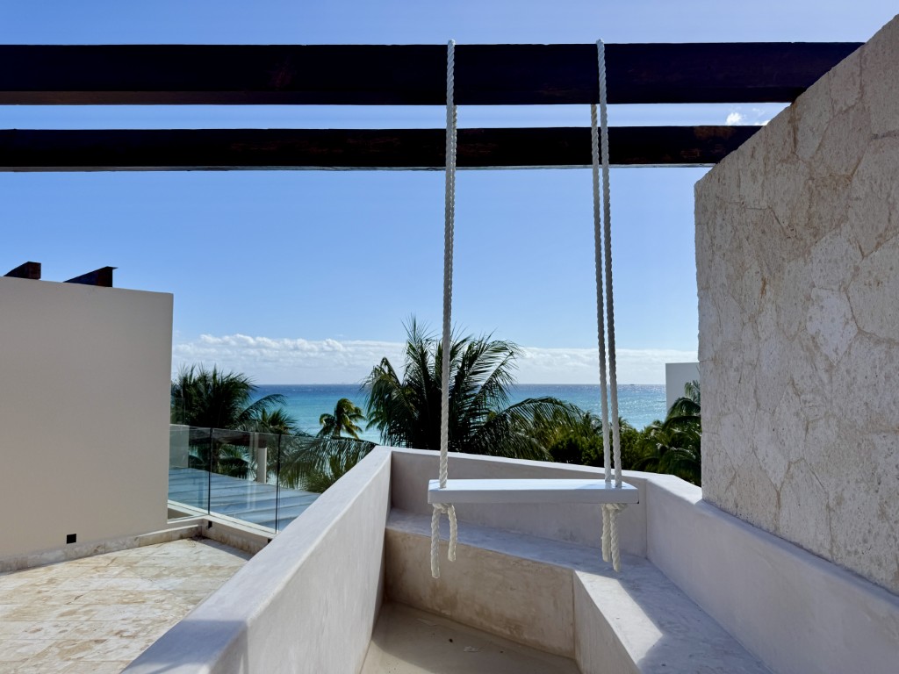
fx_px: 623
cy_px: 337
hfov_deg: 71.6
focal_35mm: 24
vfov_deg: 56.8
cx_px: 450
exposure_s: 1/9091
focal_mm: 6.76
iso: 80
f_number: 1.78
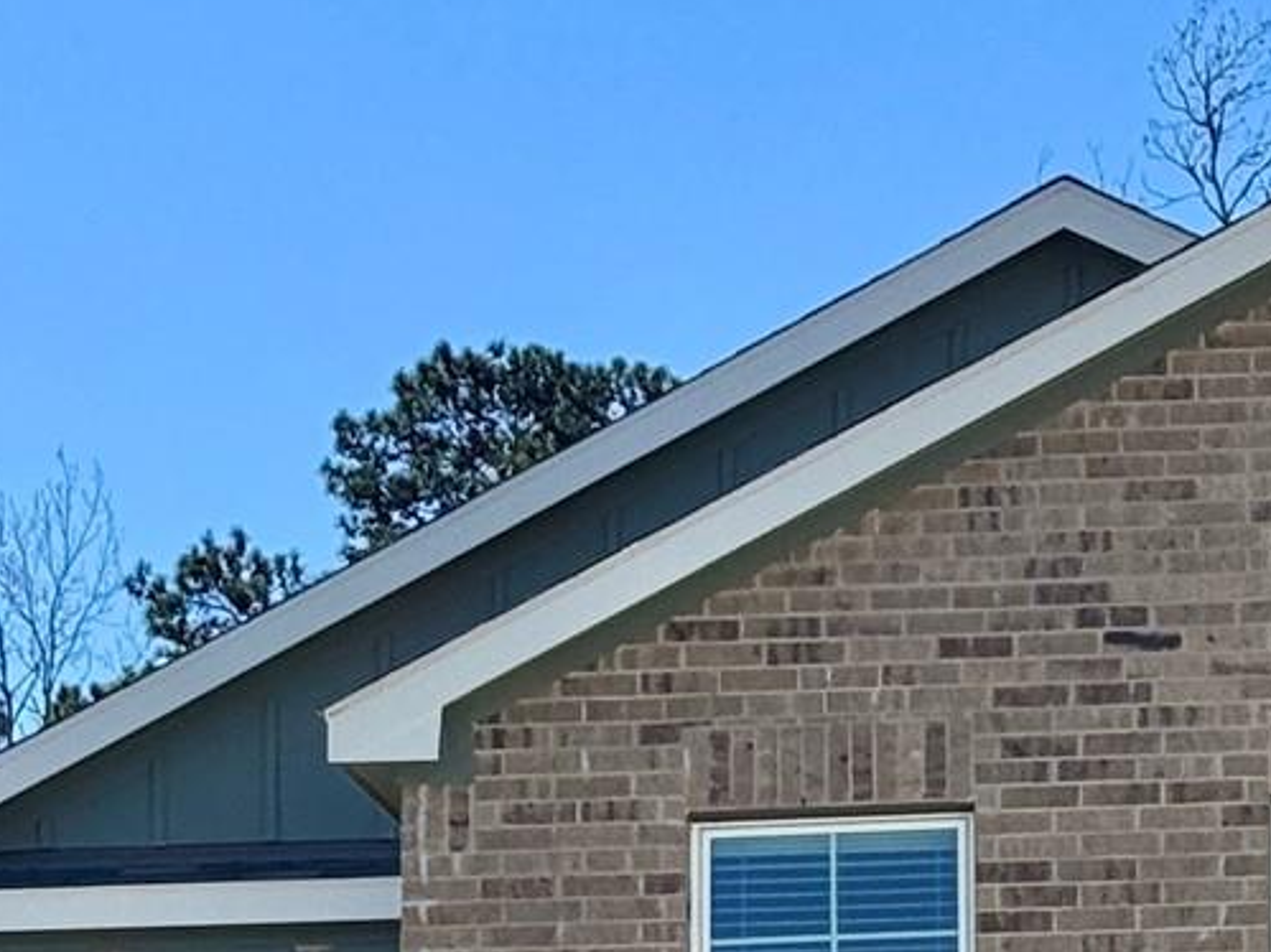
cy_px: 1507
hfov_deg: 10.0
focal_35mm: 197
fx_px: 7232
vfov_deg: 7.4
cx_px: 1001
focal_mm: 6.76
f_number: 1.78
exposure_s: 1/4310
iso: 64
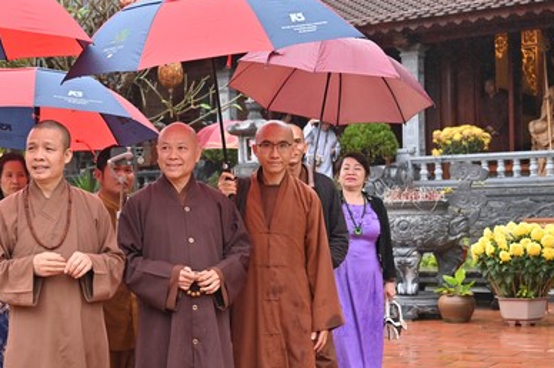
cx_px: 143
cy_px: 234
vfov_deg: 20.2
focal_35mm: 67
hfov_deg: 29.7
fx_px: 1030
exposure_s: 1/320
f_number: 4.5
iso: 200
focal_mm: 40
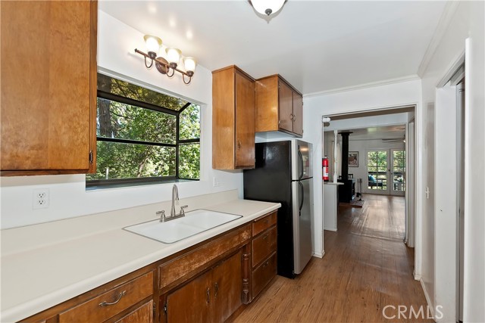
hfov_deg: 100.4
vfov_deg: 77.4
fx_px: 202
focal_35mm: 15
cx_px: 242
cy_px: 162
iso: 400
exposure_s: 1/30
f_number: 8
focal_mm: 10
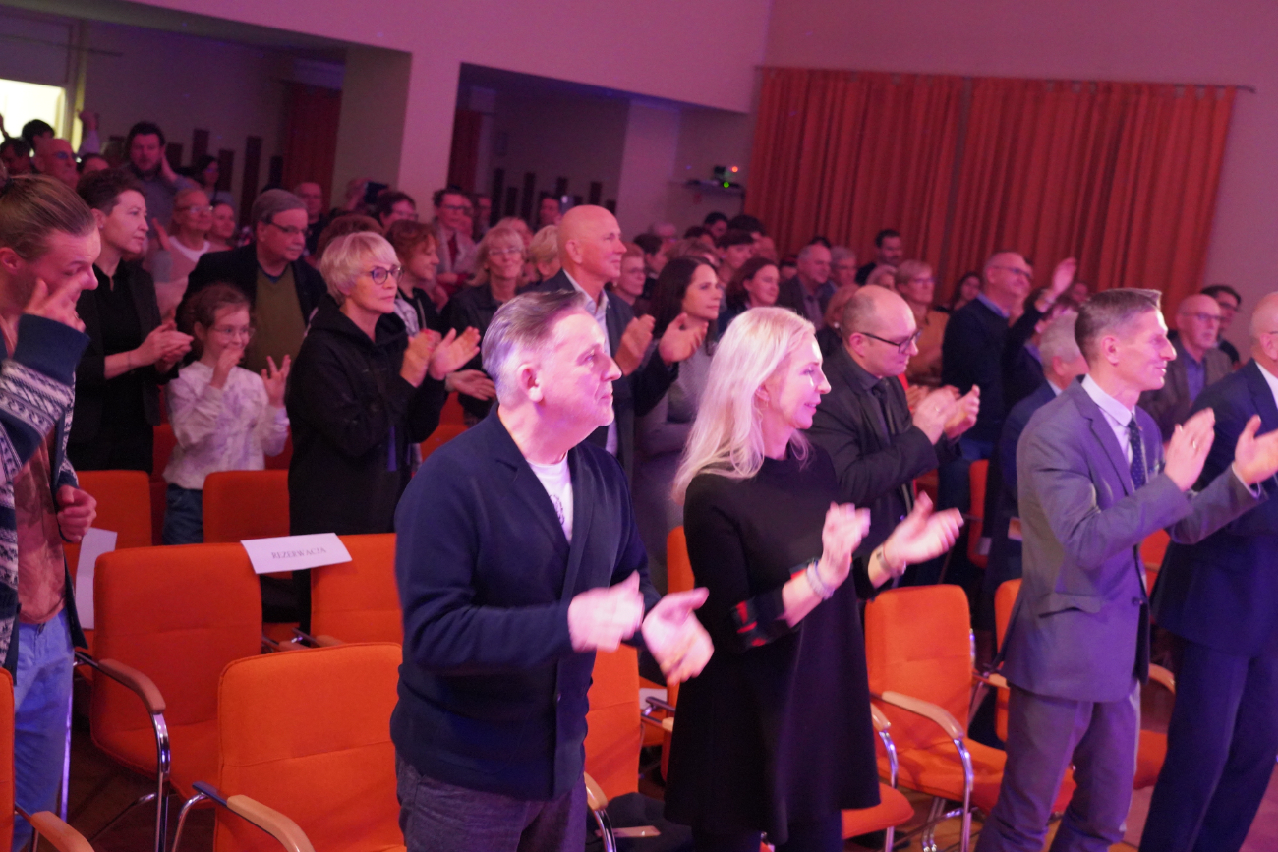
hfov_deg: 42.7
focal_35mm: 46
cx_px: 639
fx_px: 1633
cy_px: 426
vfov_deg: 29.3
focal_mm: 46
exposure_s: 1/40
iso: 12800
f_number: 4
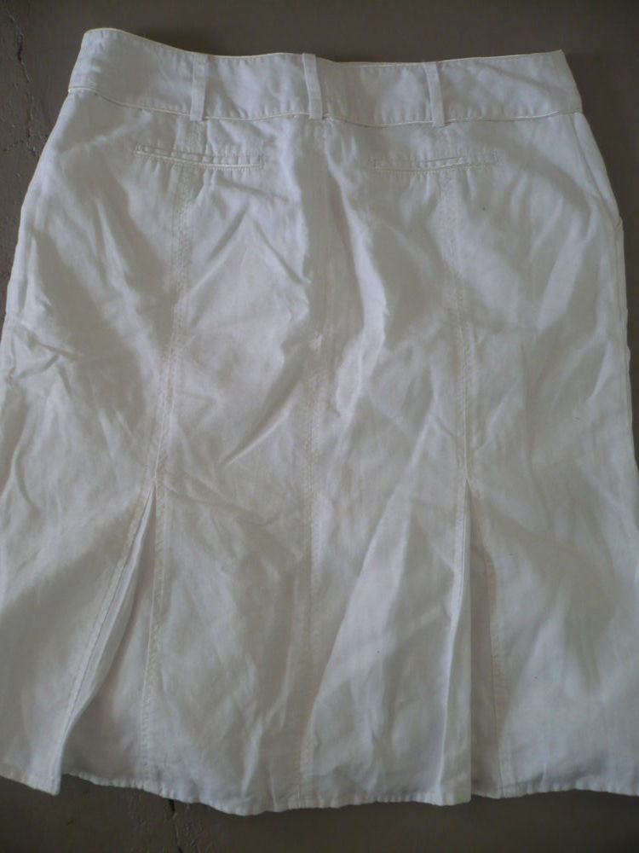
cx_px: 320
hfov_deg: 40.7
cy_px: 426
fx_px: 861
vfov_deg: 52.6
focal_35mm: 35
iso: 200
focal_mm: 5.8
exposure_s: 1/30
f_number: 2.8
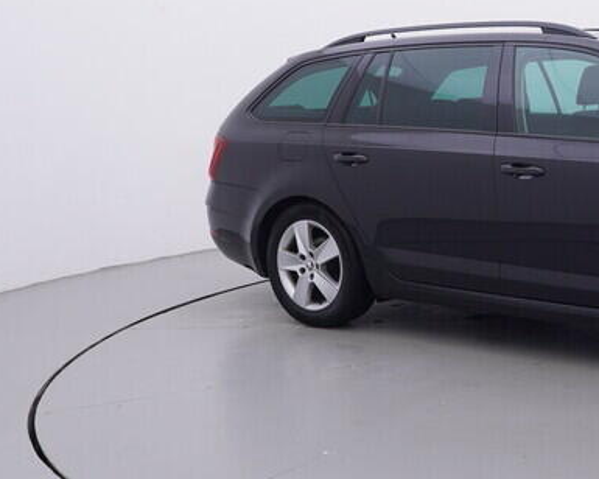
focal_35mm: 56
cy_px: 190
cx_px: 638
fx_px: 997
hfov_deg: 30.4
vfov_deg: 27.0
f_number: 5
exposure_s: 1/80
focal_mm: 15
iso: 200
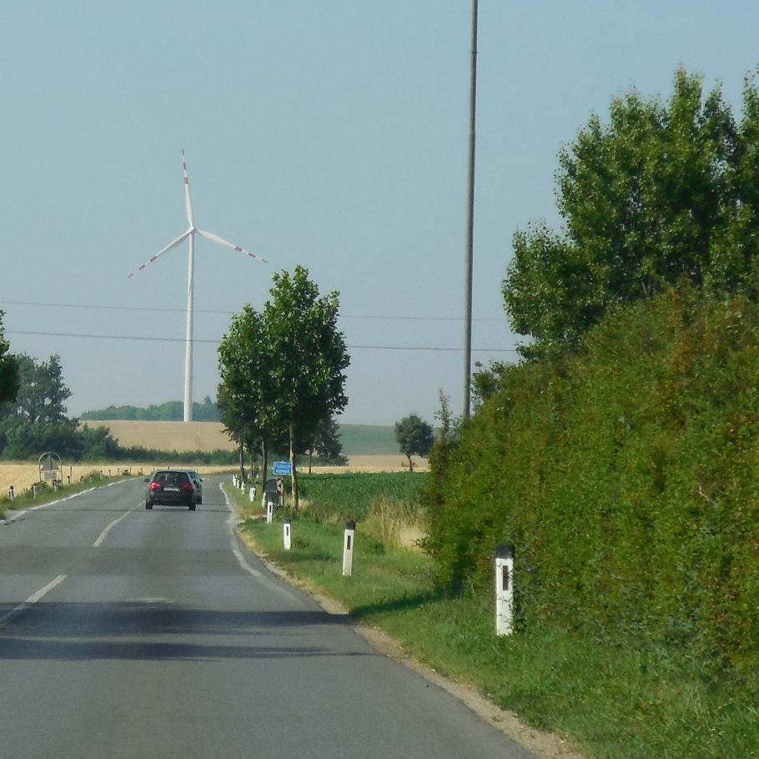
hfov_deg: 7.4
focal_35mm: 235
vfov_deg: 7.4
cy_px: 350
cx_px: 168
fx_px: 5830
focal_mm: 18.7
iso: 125
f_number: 5
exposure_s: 1/640
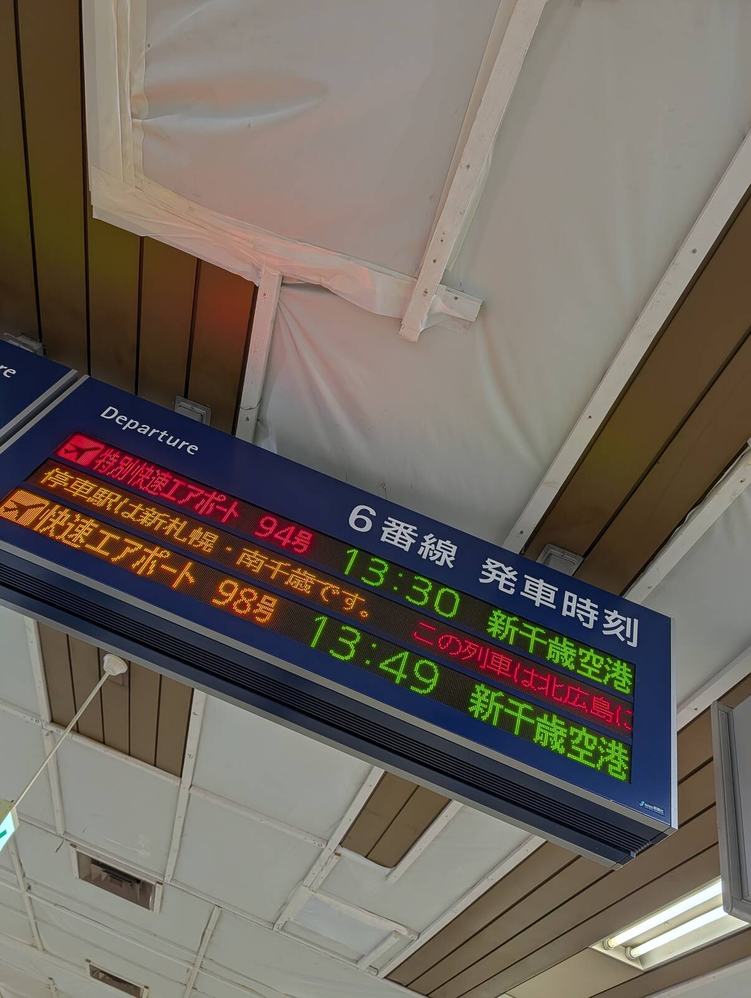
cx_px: 376
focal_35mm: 24
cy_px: 499
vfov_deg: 71.5
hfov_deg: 56.9
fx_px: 692
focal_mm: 6.9
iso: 19
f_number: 1.68
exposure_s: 1/223
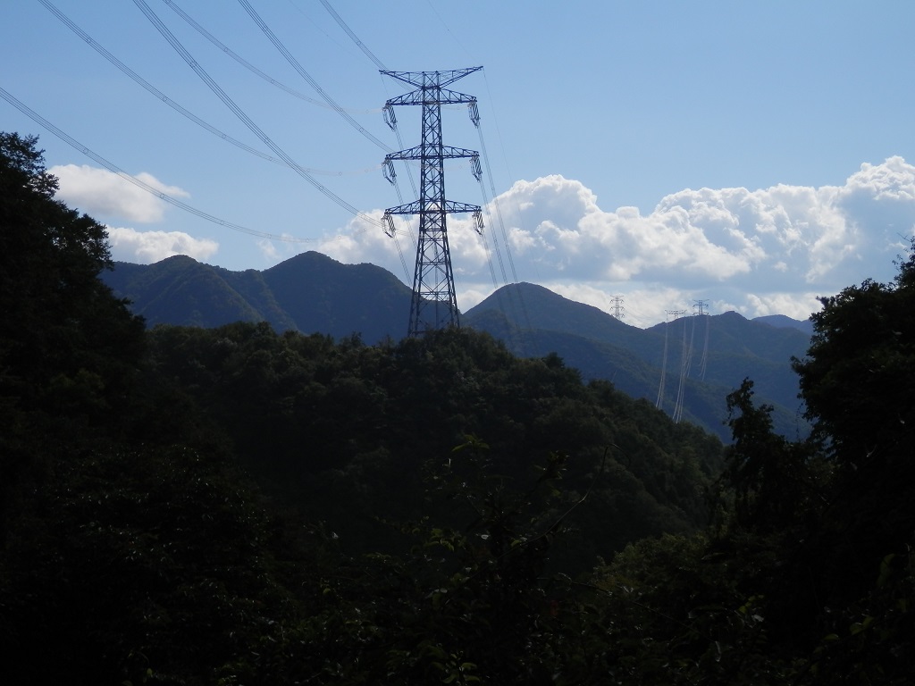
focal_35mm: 66
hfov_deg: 29.4
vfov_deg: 22.3
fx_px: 1745
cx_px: 458
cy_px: 343
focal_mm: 11.9
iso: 80
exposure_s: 1/200
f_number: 12.4
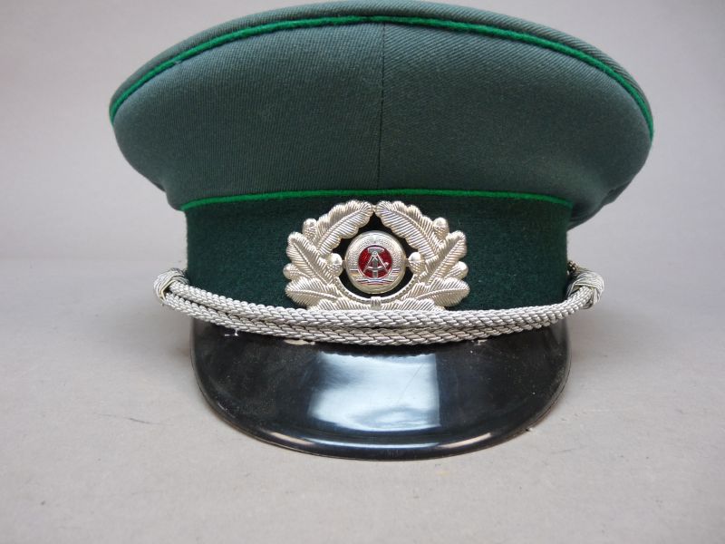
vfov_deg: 51.4
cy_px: 272
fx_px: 565
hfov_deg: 65.3
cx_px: 362
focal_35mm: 27
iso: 160
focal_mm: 4.8
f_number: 2.8
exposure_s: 1/30
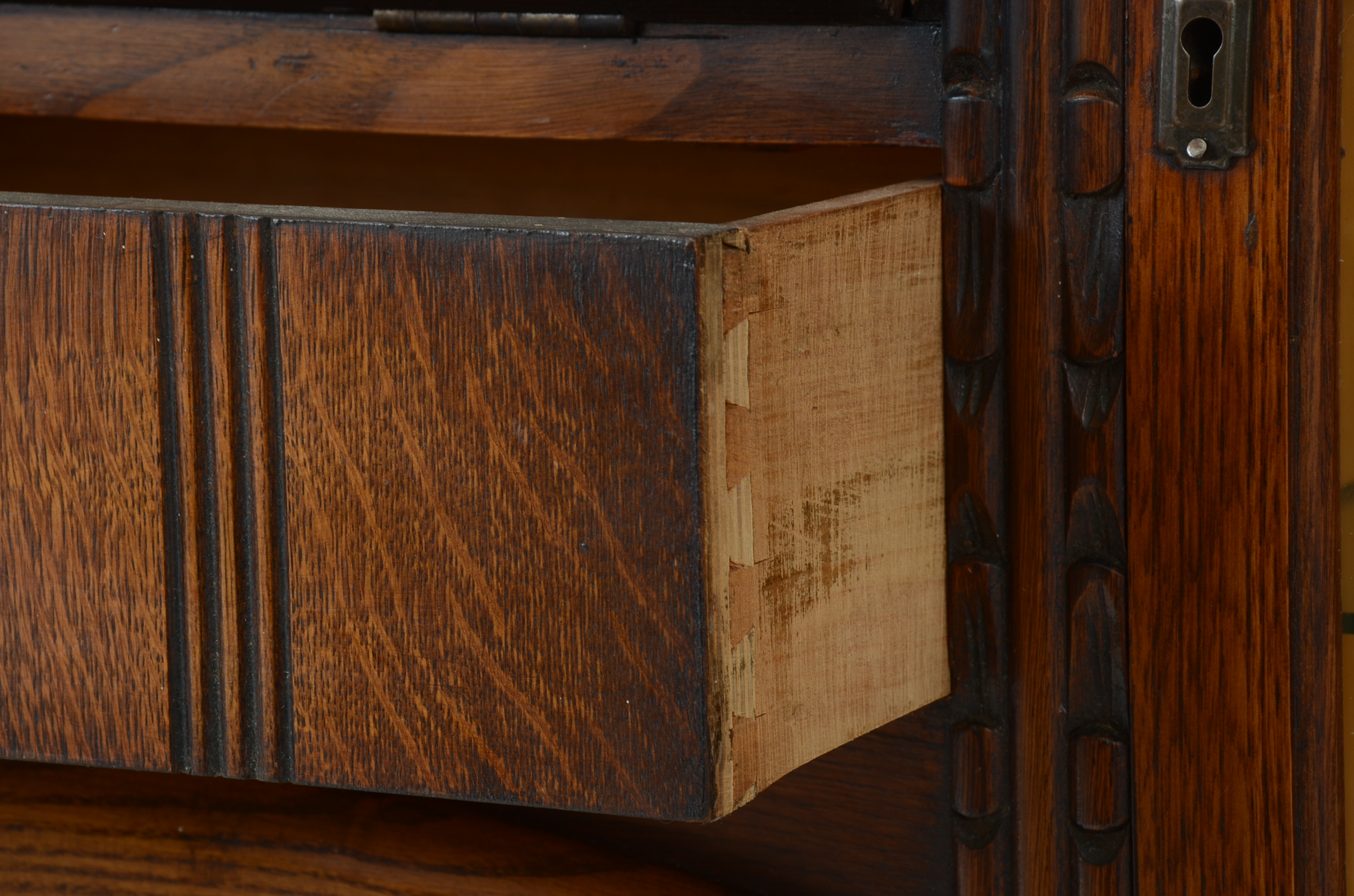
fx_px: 5911
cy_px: 448
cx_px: 677
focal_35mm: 158
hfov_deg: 13.1
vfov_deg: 8.7
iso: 125
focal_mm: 105
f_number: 11
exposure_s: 1/125
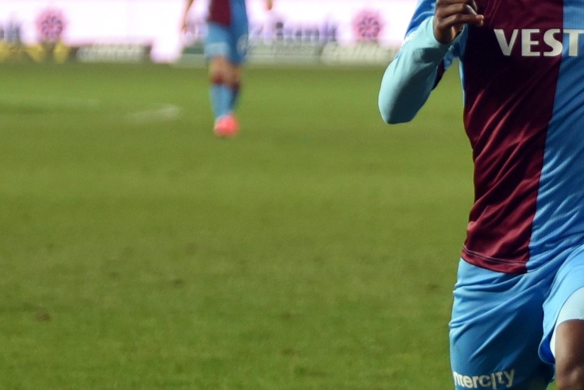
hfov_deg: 6.2
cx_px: 537
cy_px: 148
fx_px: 5355
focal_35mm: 330
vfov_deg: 4.2
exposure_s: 1/1000
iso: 1250
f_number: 2.8
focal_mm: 98
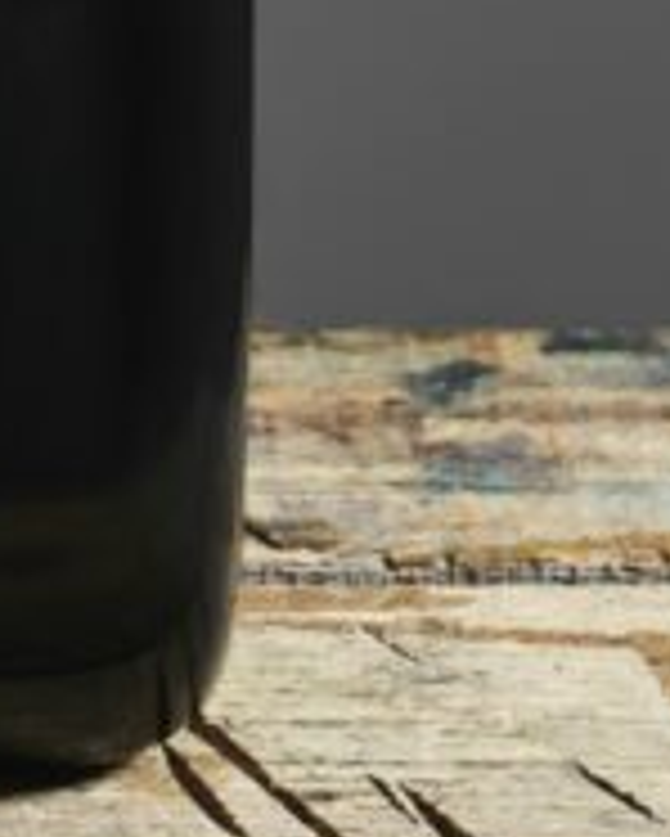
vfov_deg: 6.7
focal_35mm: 278
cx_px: -214
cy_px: -1035
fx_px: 6885
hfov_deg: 5.5
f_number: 9
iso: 100
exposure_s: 1/160
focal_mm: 55
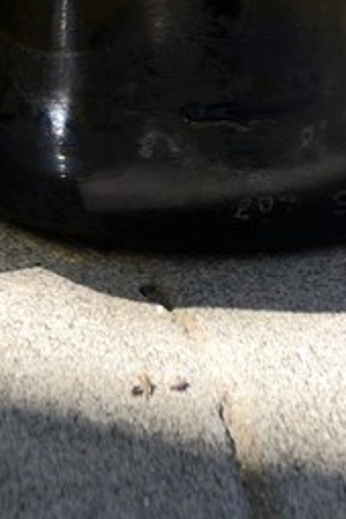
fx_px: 6328
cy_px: -940
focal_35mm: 439
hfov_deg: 3.1
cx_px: -94
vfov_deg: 4.5
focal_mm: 70
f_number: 5.6
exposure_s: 1/200
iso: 100
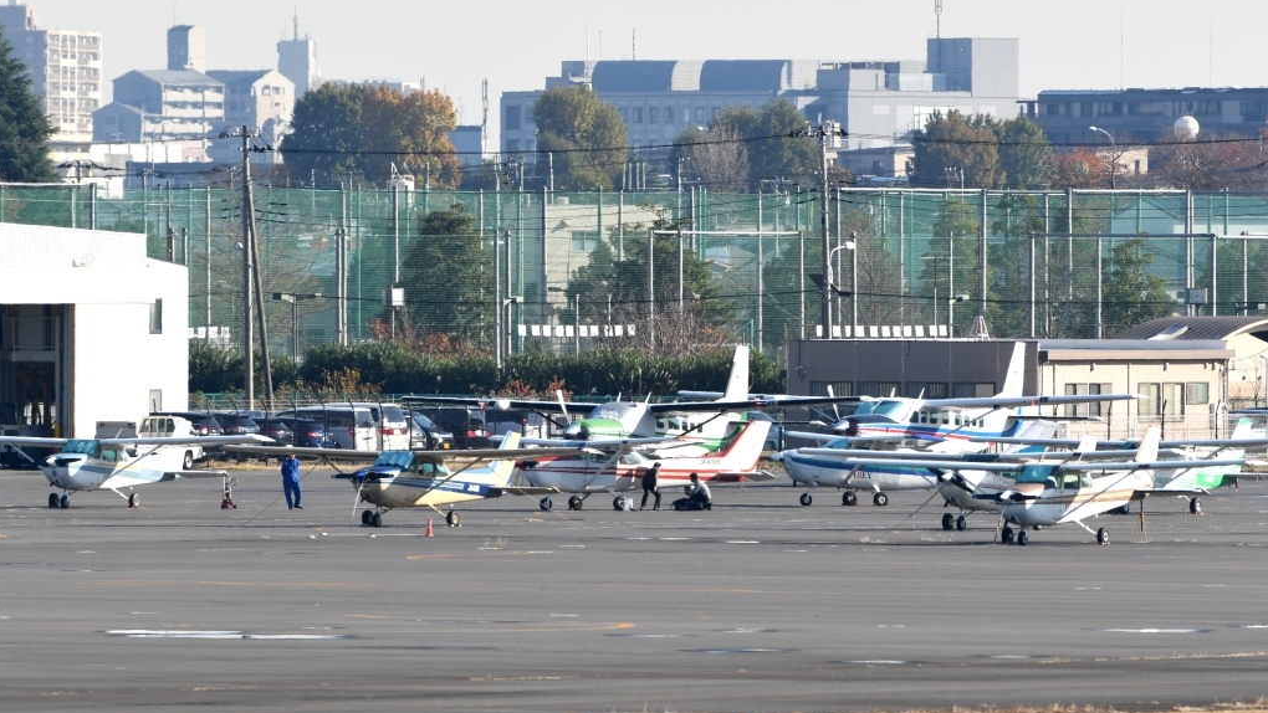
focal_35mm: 615
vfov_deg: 2.0
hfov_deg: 3.5
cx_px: 633
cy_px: 399
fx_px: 20680
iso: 400
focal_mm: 390
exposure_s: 1/640
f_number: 8
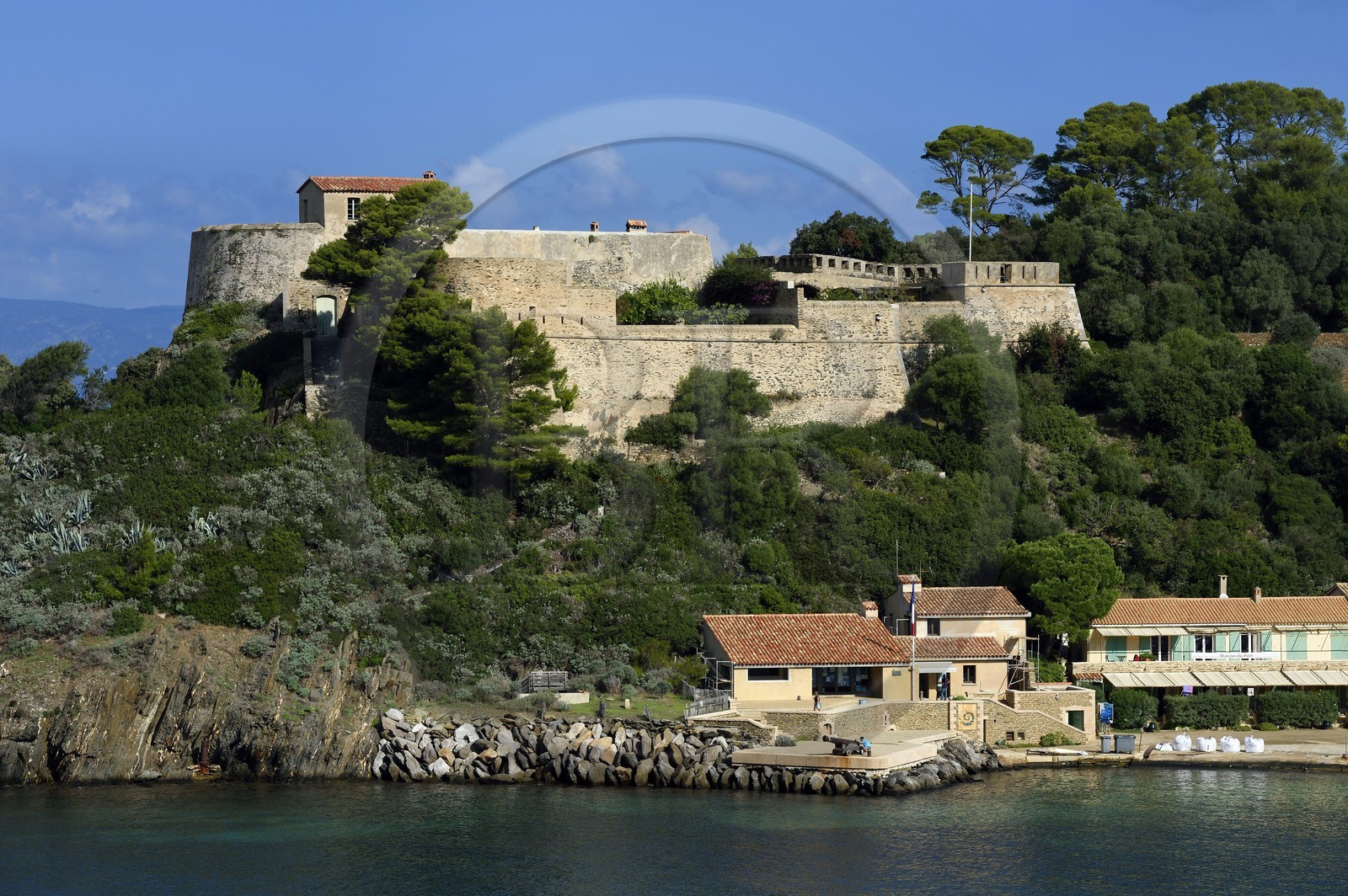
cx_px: 674
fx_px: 4564
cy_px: 448
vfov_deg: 11.2
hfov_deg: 16.8
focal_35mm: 122
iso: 200
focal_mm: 122
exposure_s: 1/320
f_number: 11
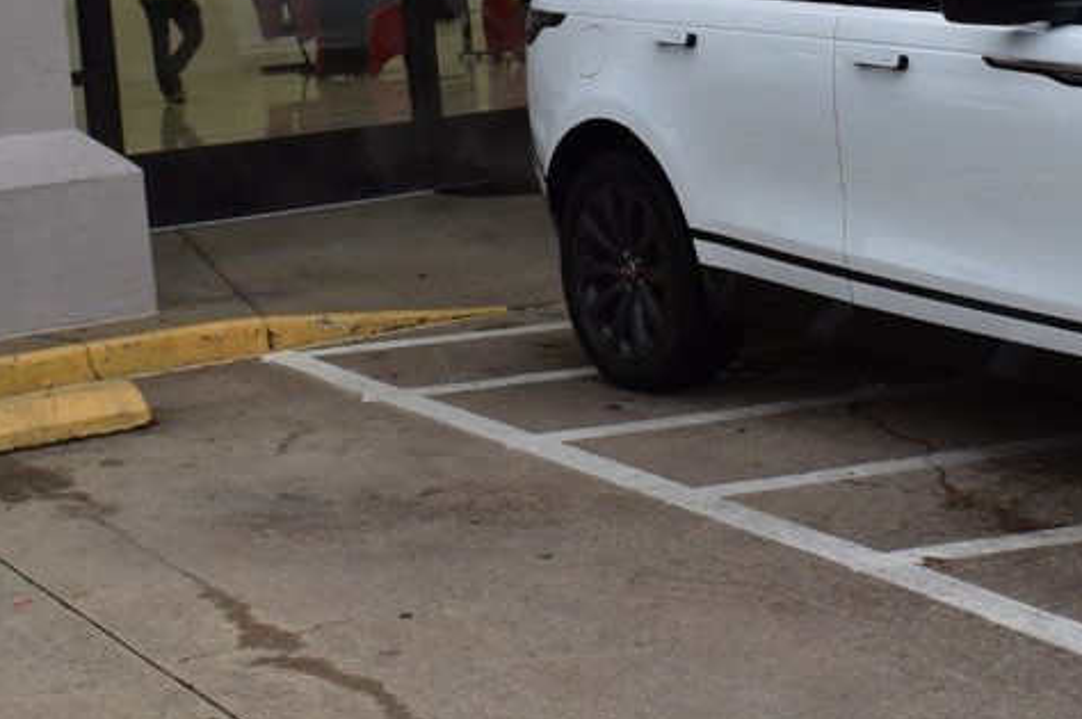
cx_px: 835
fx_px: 2434
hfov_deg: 24.7
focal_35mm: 81
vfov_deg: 16.6
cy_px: 84
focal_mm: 25
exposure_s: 1/100
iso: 400
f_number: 9
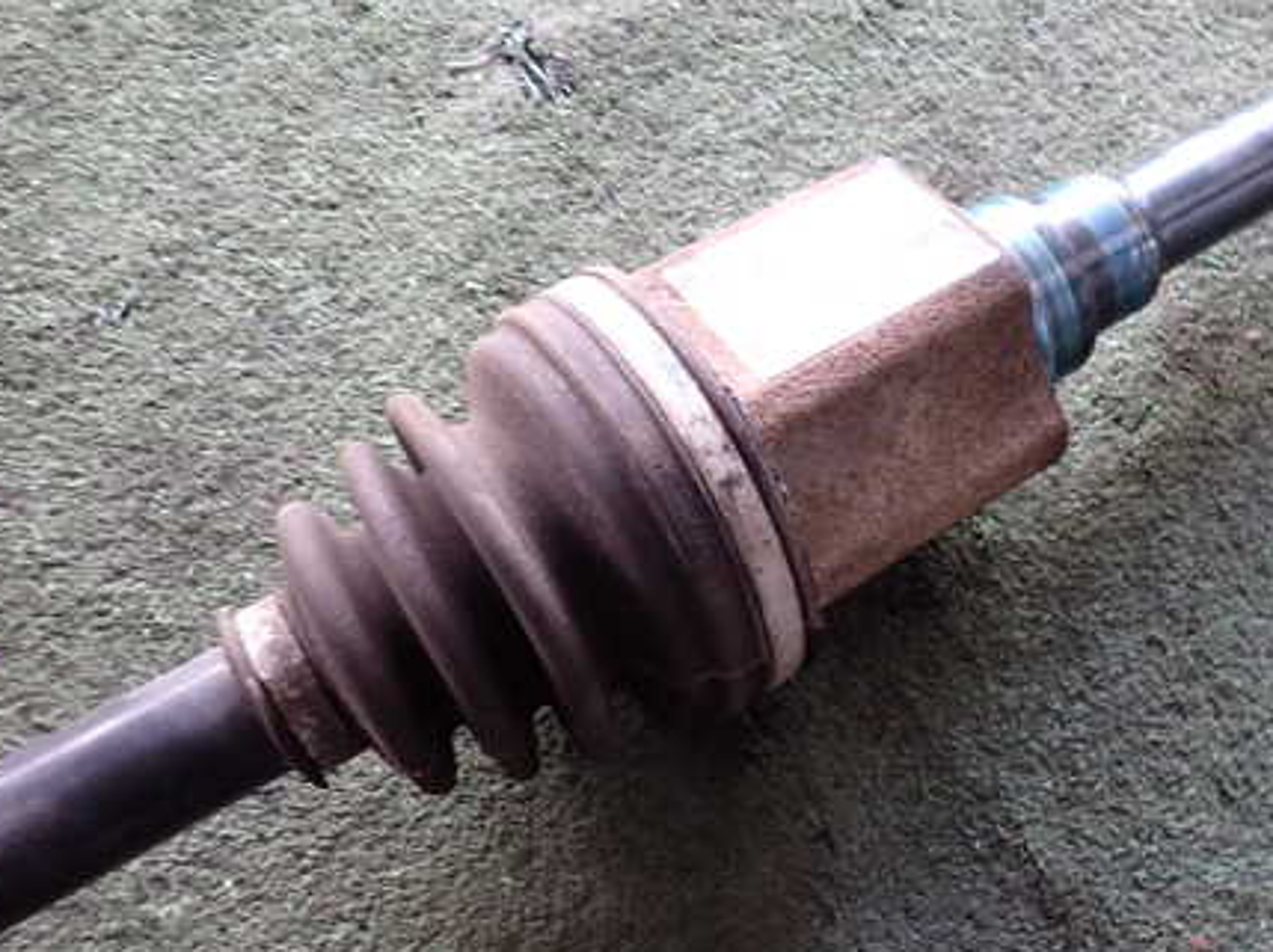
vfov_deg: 40.6
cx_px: 846
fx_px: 1286
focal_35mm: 35
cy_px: 495
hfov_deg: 51.7
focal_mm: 4.5
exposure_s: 1/40
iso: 200
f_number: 2
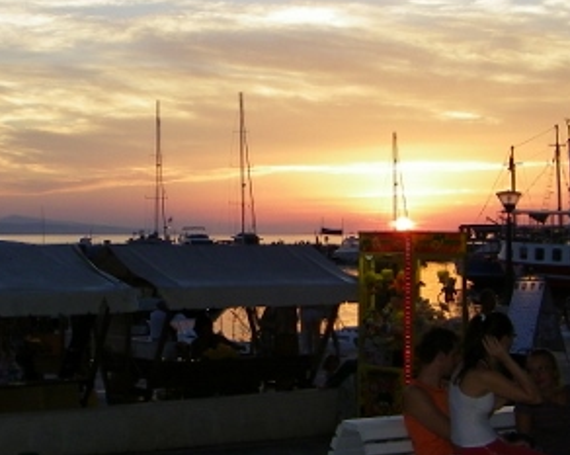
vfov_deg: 20.4
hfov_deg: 25.2
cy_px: 225
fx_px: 1264
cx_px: 178
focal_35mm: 75
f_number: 3.5
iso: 80
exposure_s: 1/200
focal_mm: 5
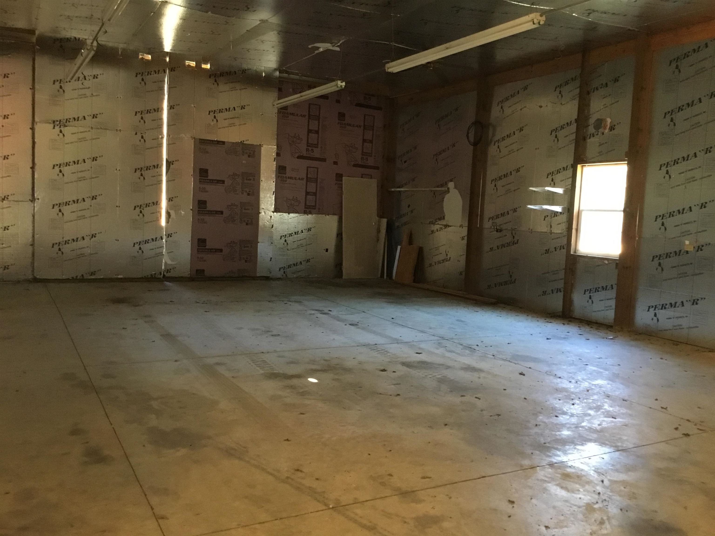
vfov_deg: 45.4
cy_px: 268
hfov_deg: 58.4
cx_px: 358
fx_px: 640
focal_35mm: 31
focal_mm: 3.3
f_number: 2.4
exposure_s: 1/15
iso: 250
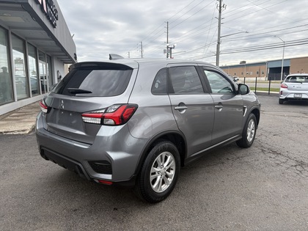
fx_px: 231
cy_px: 116
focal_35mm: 26
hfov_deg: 67.3
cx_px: 154
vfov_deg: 53.1
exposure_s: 1/820
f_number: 1.6
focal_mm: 5.96
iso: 50
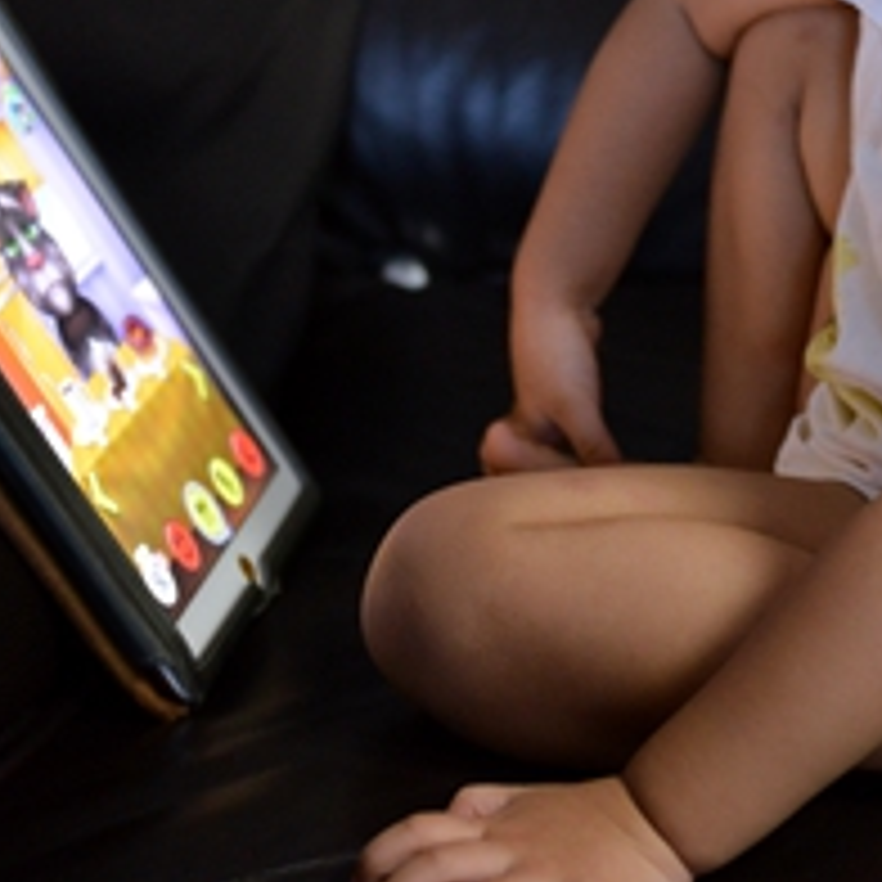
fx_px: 2998
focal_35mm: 104
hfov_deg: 16.5
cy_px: 104
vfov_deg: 16.5
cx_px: 774
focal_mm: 40
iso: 2200
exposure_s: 1/125
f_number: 2.8
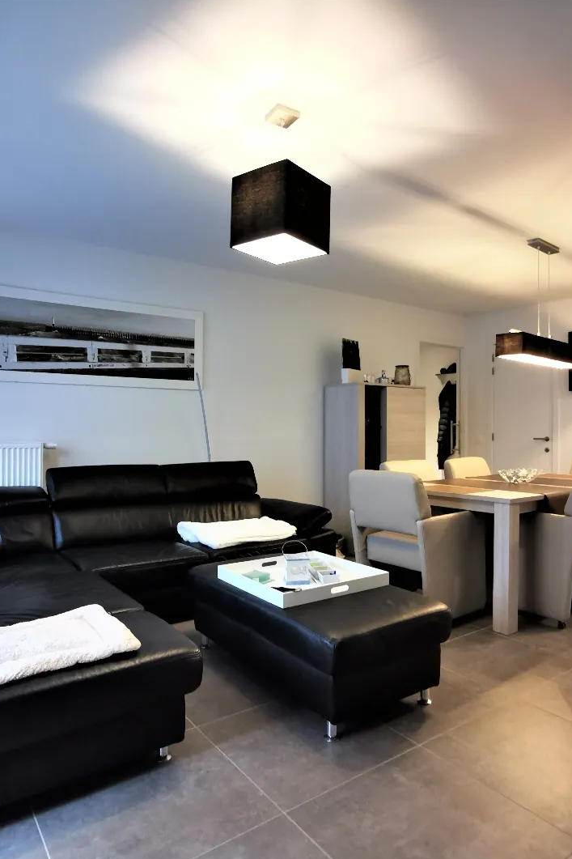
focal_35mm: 24
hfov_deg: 53.1
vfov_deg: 73.8
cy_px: 433
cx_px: 311
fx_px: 572
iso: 320
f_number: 2.2
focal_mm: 2.26
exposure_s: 1/25
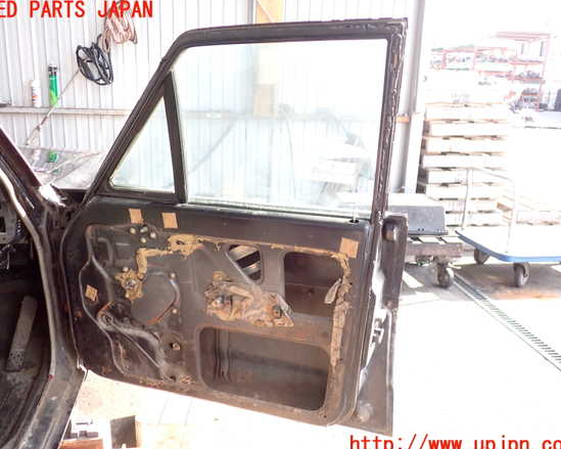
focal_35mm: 32
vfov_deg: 45.8
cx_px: 274
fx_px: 531
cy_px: 228
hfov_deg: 55.7
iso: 100
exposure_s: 1/100
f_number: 2.3
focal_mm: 5.4
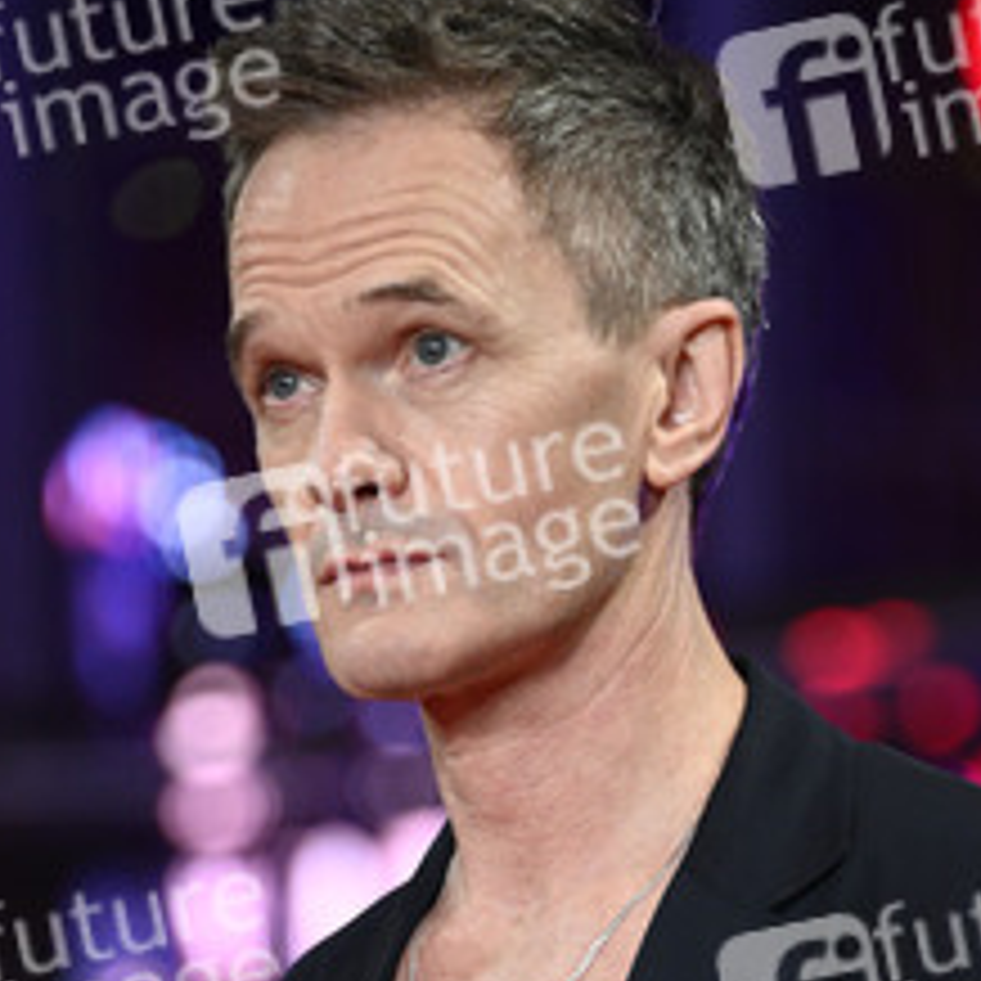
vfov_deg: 3.8
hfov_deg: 3.8
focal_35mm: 467
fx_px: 14973
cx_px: 540
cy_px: 756
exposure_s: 1/200
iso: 5000
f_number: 5.6
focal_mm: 300
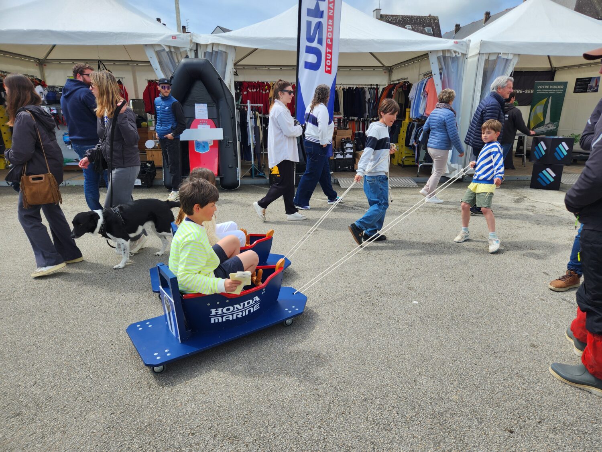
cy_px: 226
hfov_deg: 73.9
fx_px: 400
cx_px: 301
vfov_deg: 58.9
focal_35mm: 23
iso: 20
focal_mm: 5.4
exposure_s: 1/1067
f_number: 1.8
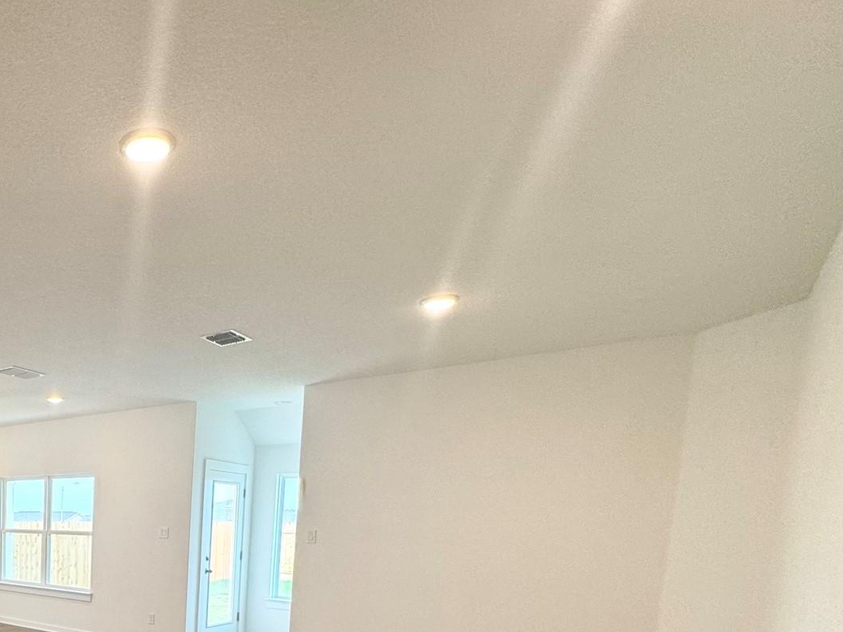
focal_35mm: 27
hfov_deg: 54.8
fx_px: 657
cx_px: 52
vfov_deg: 45.1
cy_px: 603
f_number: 2.2
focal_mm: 2.22
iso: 100
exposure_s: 1/120
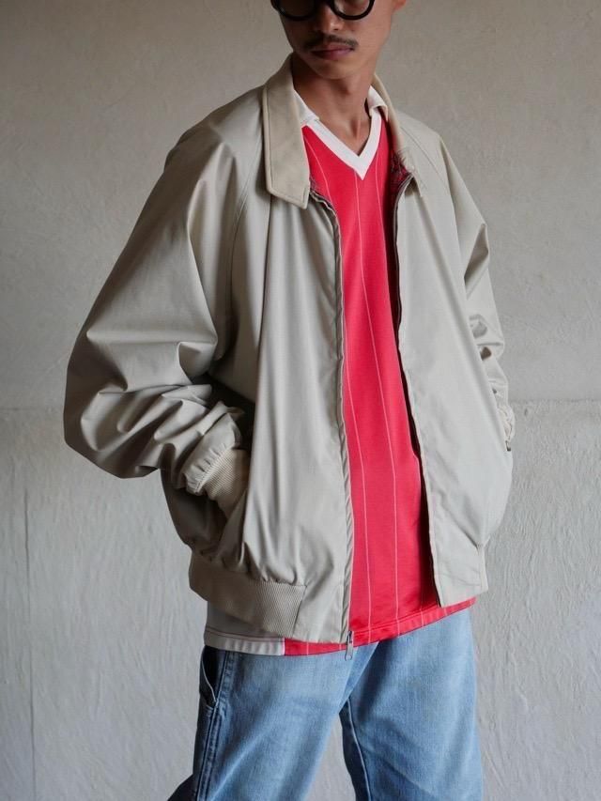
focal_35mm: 84
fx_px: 1944
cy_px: 400
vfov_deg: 23.3
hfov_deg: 17.6
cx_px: 300
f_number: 3.9
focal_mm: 42
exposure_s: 1/100
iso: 1000
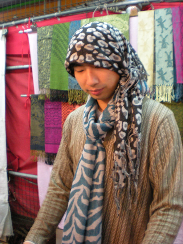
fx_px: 268
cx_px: 92
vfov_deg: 49.0
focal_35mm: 38
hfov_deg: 37.7
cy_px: 122
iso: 200
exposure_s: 1/11.2
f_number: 3.1
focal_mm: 6.3
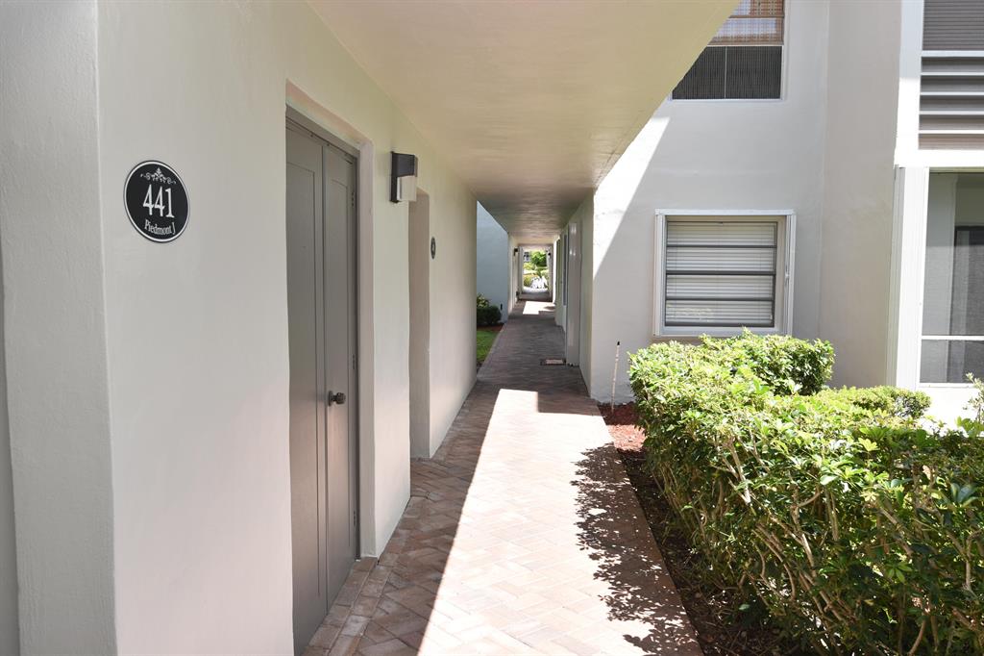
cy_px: 328
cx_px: 492
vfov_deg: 43.6
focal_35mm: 30
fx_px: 820
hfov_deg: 61.9
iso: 100
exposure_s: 1/160
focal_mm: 20
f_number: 6.3
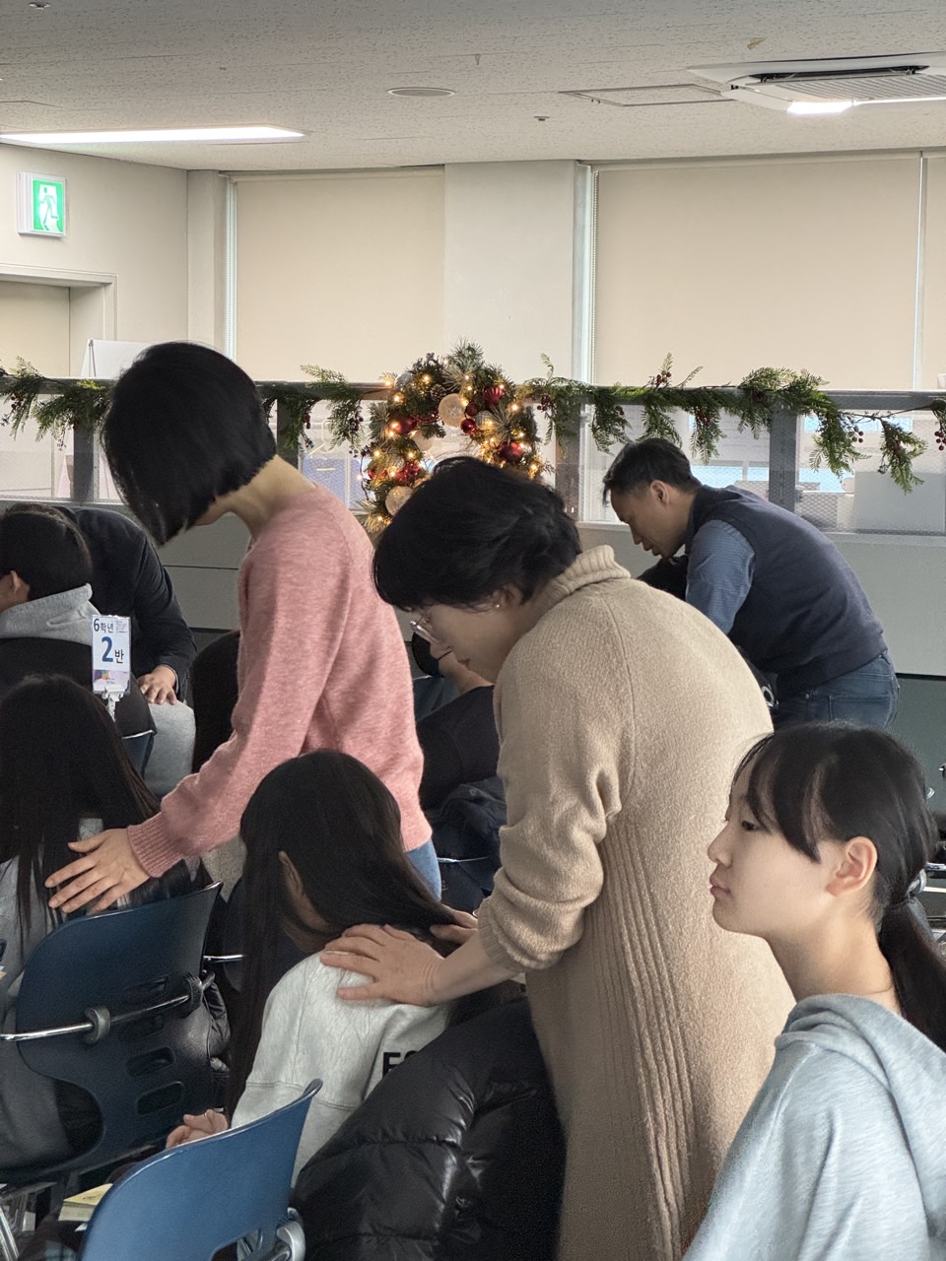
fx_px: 2806
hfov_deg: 19.1
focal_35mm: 77
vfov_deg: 25.3
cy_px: 630
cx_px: 473
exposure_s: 1/40
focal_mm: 9
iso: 800
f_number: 2.8
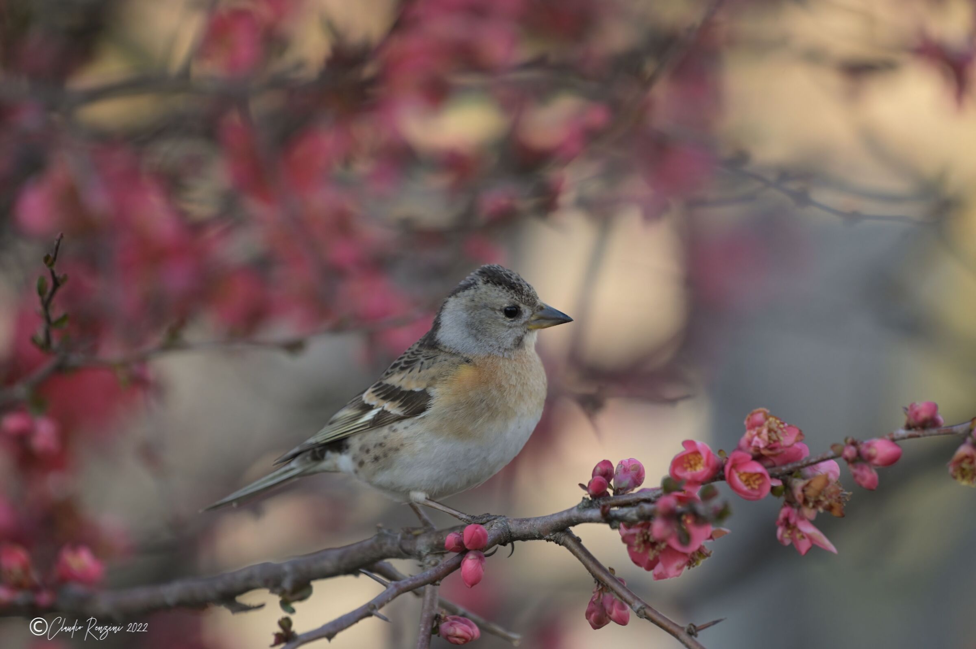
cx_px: 488
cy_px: 324
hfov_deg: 4.1
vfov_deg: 2.7
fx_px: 13547
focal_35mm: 500
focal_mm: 500
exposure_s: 1/800
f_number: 5.6
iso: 1600
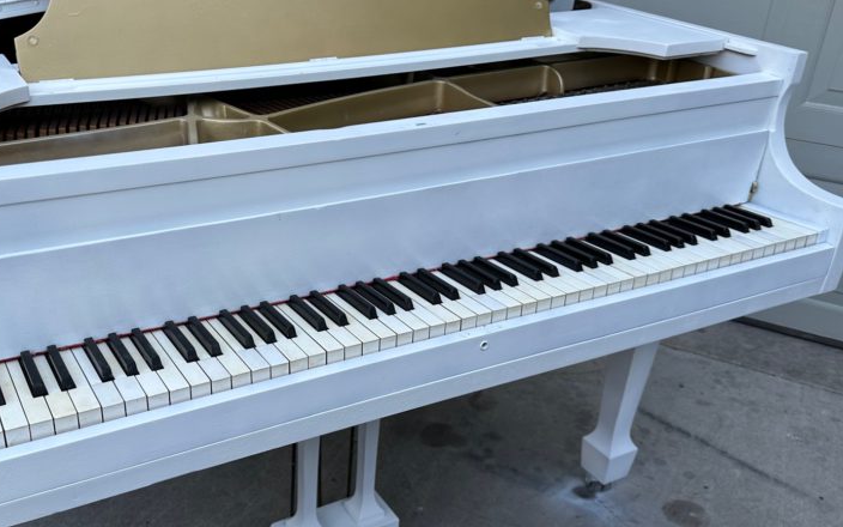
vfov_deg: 34.4
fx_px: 850
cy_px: 278
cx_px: 308
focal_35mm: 37
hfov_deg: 52.1
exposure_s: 1/291
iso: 80
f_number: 1.78
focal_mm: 6.86
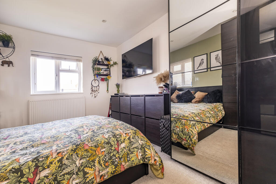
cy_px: 92
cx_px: 138
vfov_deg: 77.3
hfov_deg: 100.4
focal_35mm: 15
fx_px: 115
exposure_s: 1/20
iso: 500
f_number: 5
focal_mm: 10
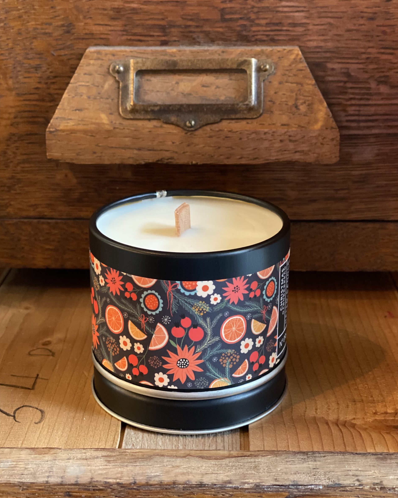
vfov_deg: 34.1
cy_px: 235
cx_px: 196
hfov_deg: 27.6
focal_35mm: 55
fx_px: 810
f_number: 2
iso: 320
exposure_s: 1/33
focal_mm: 6
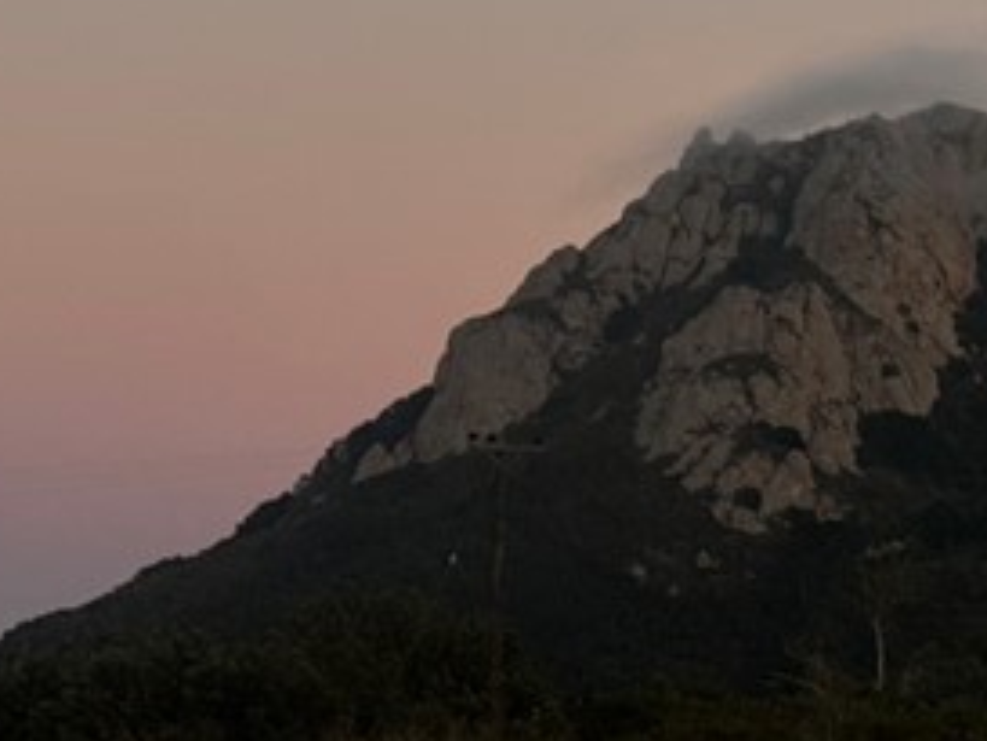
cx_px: 1161
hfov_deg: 10.8
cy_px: -351
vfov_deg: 8.1
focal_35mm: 180
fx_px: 5135
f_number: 1.78
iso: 64
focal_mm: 6.76
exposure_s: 1/385
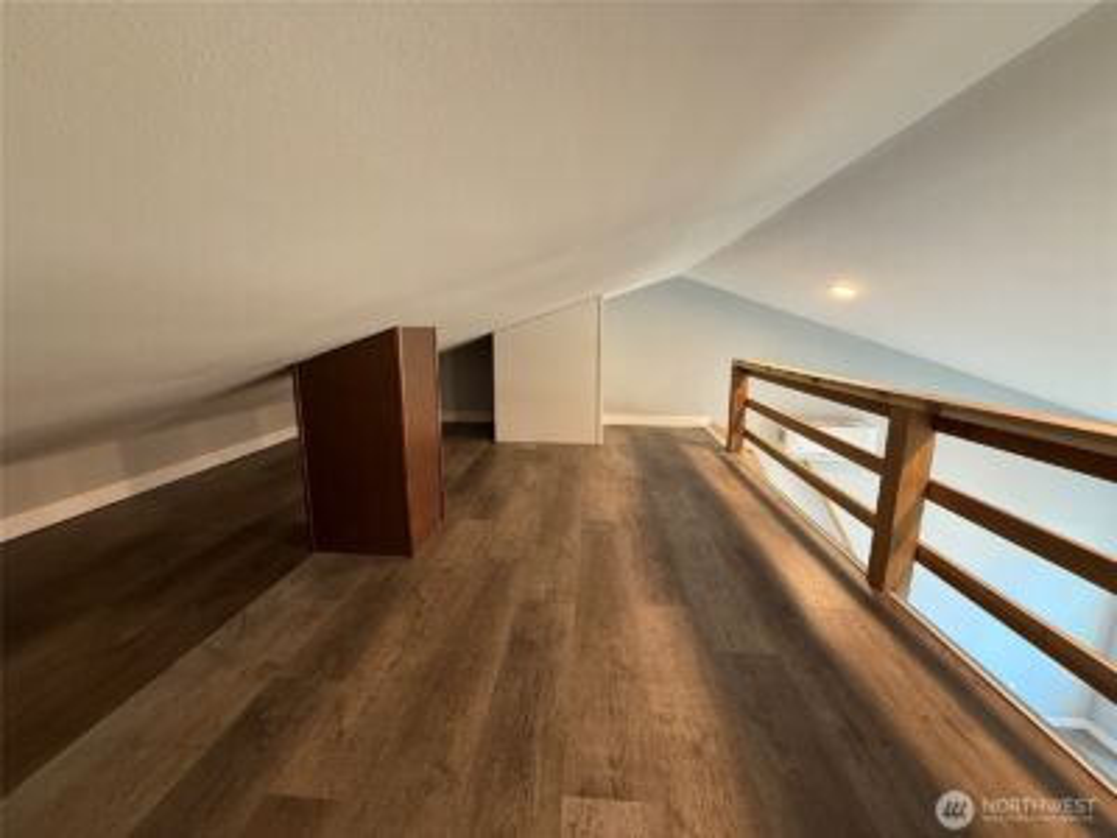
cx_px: 558
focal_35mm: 14
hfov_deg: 102.1
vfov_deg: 85.7
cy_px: 419
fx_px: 452
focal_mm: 2.22
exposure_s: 1/60
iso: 320
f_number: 2.2
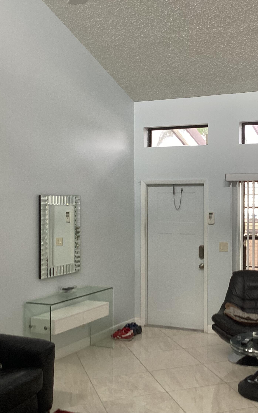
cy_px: 206
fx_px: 495
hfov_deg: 28.6
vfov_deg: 45.3
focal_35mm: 44
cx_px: 203
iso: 64
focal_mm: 3.3
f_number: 2.4
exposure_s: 1/60
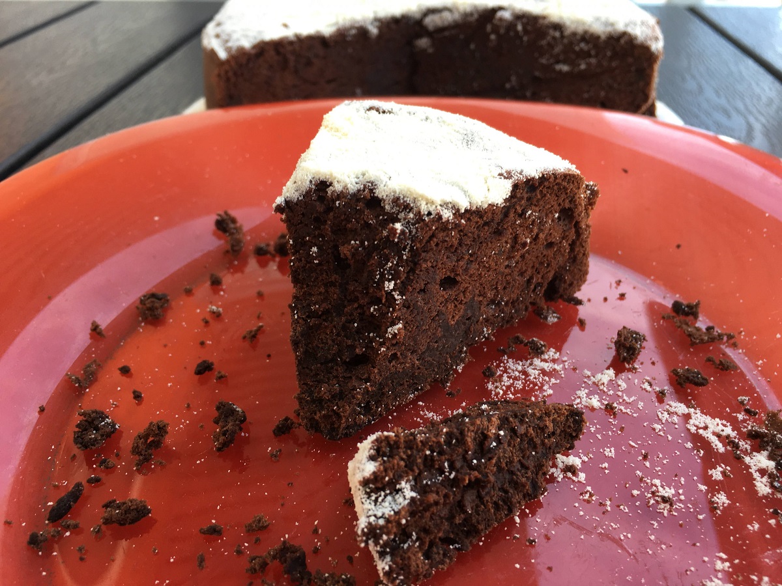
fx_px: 655
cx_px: 391
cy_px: 293
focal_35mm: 29
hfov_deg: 61.7
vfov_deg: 48.2
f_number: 2.2
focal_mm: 4.15
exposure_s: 1/50
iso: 32
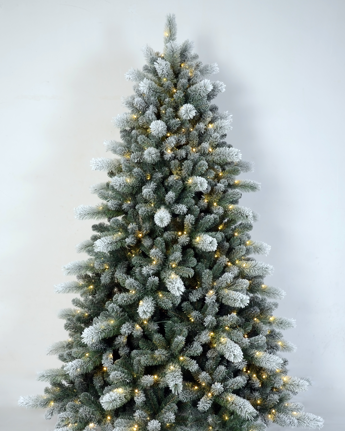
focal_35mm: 38
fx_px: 485
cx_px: 174
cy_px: 241
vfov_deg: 47.8
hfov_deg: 39.2
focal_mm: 22
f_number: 5.6
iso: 100
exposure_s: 1/8
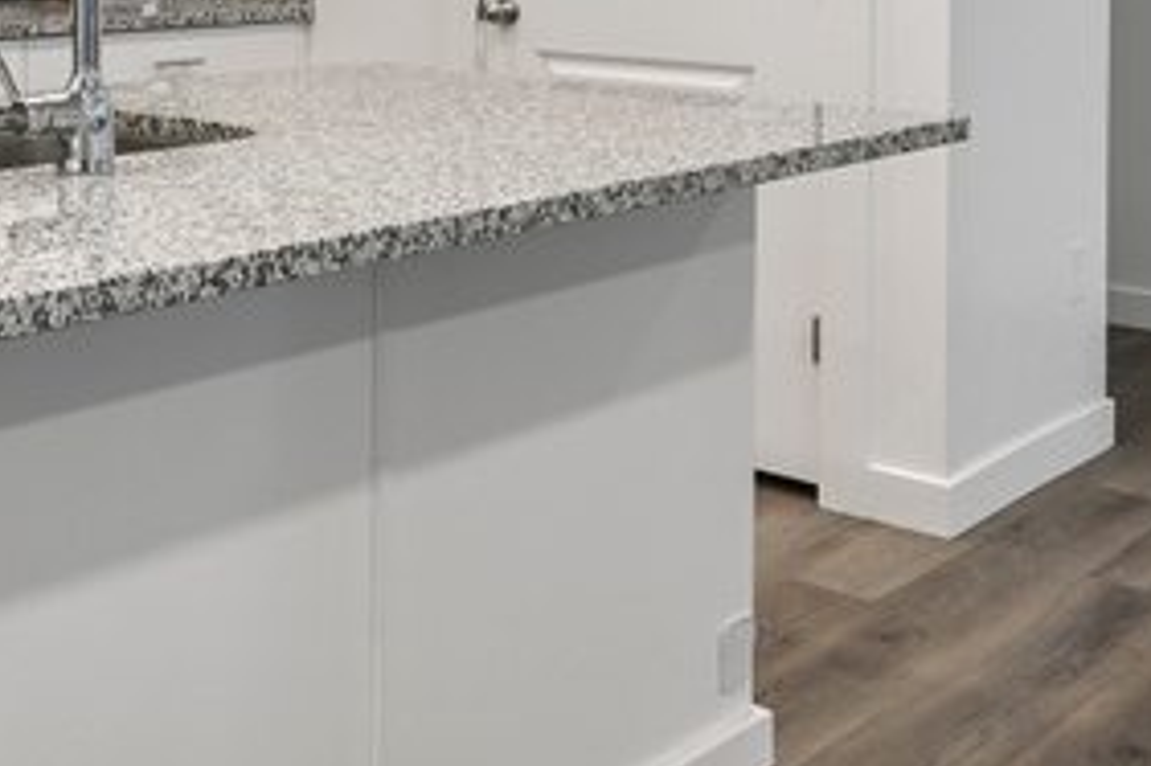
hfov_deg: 35.6
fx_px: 1630
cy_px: 272
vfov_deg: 26.3
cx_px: 29
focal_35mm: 51
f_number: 8
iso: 250
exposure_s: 1/13
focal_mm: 14
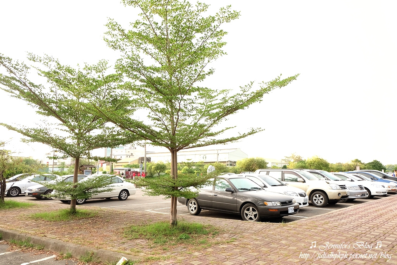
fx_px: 265
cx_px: 198
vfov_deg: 53.1
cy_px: 132
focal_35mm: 24
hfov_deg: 73.7
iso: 400
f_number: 3.5
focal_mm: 16
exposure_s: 1/125
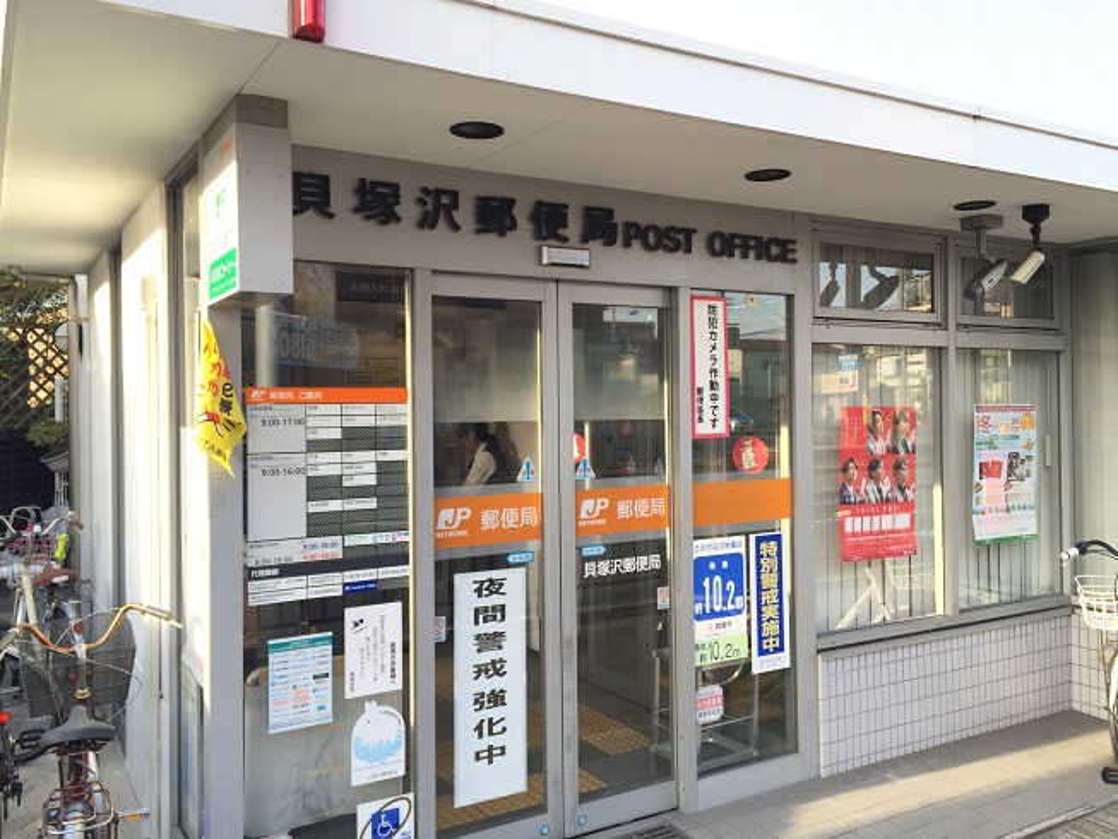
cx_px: 559
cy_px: 420
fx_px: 937
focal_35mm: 29
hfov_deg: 61.7
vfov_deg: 48.2
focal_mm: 4.15
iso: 32
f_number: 2.2
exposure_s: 1/223
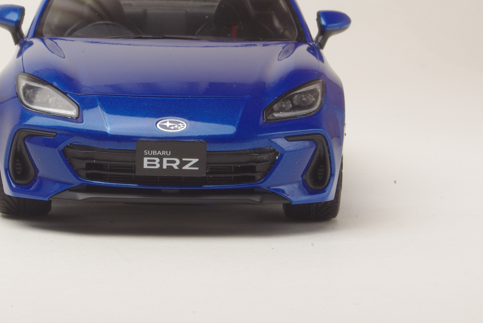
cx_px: 176
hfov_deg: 10.4
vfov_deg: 7.0
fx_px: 2660
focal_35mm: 198
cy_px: 108
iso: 100
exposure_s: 1/180
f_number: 32
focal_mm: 80
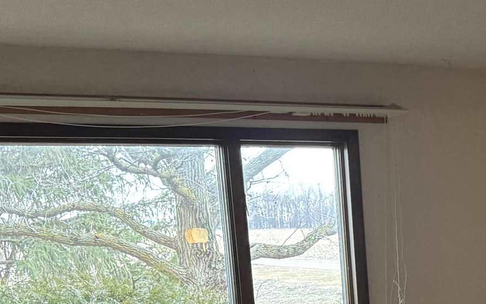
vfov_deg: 14.1
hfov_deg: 22.1
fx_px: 1166
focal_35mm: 88
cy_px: 433
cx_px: 551
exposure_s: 1/60
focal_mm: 6.76
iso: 320
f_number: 1.78
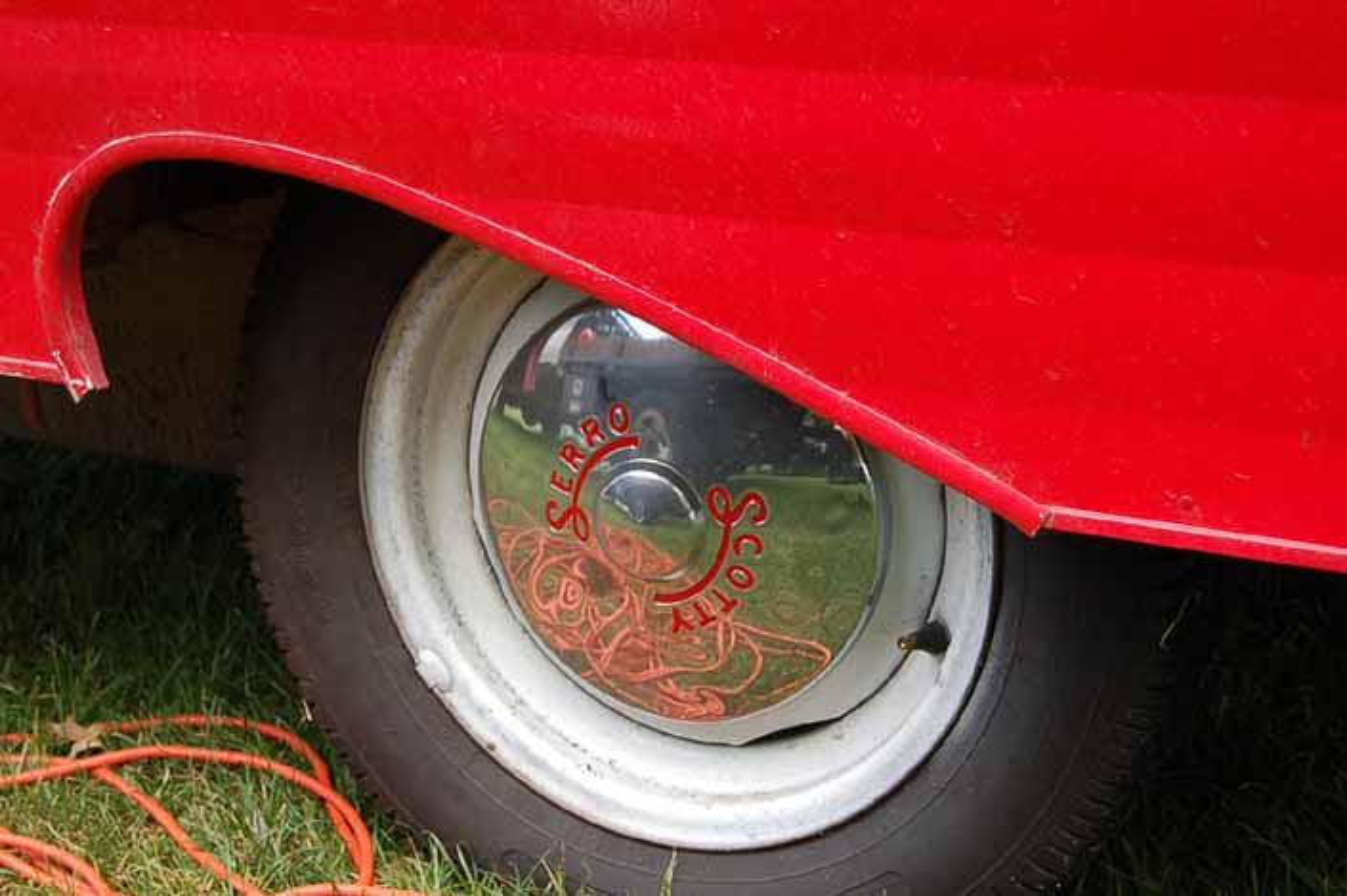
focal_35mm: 63
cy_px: 448
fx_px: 2356
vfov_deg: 21.5
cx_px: 674
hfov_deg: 31.9
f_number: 5.6
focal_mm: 42
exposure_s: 1/125
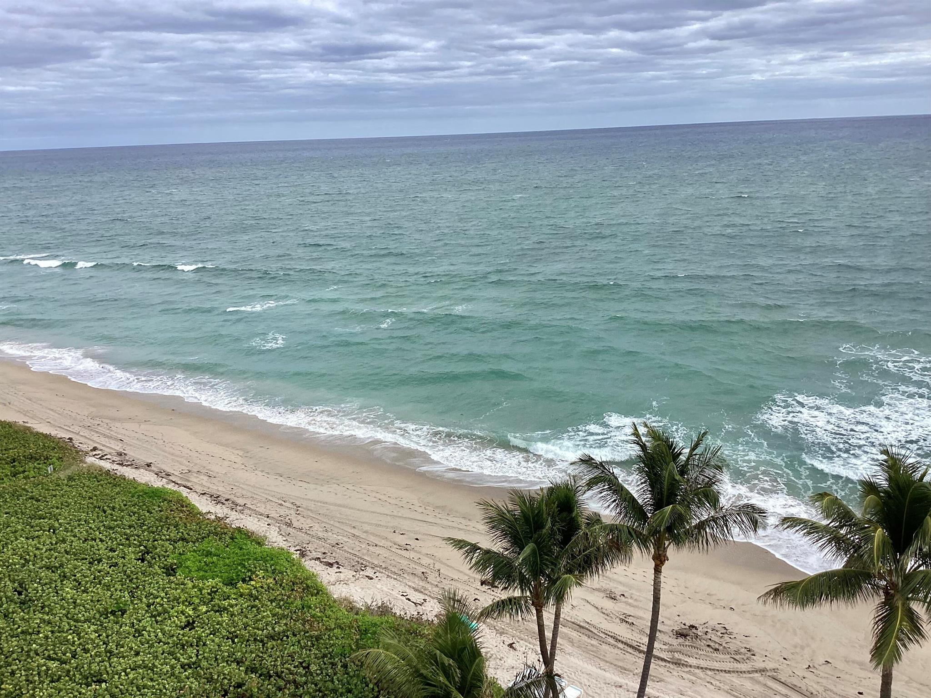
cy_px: 349
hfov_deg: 58.4
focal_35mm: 31
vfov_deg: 45.4
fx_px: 834
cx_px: 466
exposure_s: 1/1335
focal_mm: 3.3
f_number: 2.4
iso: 25
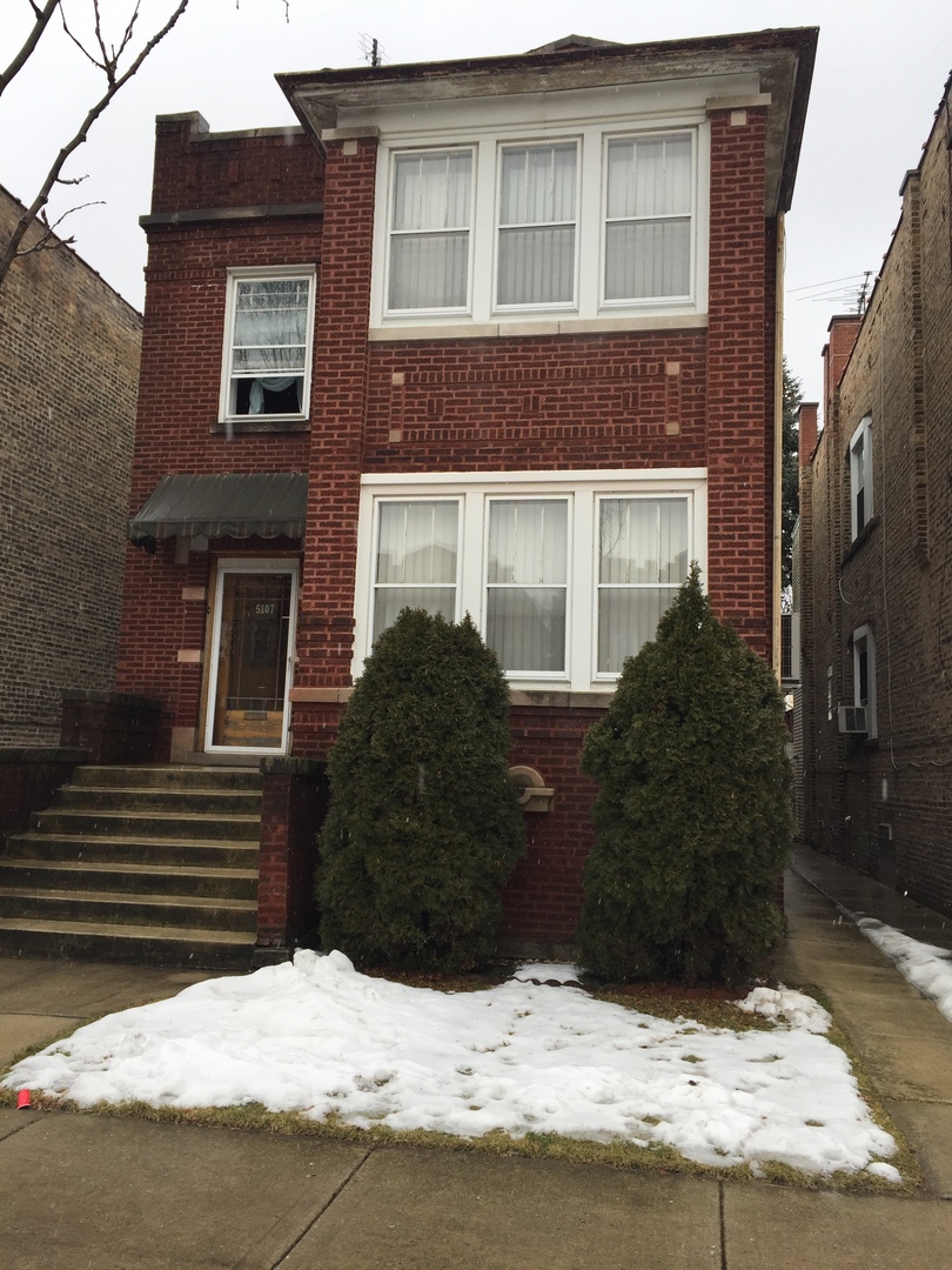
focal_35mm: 29
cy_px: 635
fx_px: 1063
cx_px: 476
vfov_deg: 61.7
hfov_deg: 48.2
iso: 32
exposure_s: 1/237
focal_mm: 4.15
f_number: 2.2
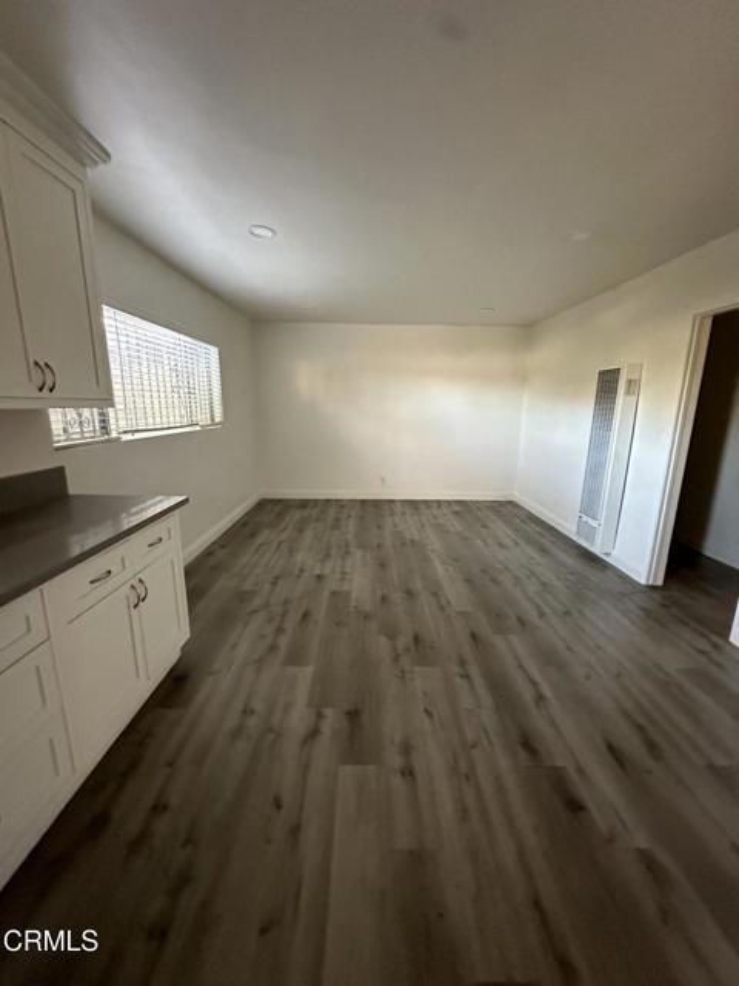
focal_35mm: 14
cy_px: 493
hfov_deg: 85.7
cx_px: 370
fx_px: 399
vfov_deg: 102.1
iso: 1000
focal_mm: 2.22
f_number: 2.2
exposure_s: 1/60
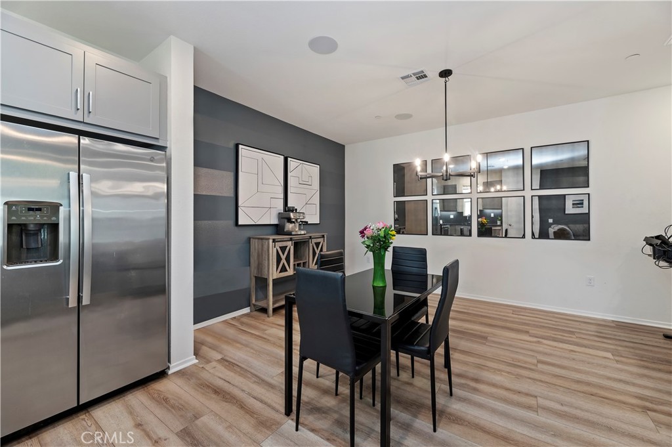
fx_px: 261
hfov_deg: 104.3
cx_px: 336
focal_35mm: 14
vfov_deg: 81.1
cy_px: 224
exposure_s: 1/2.5
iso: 500
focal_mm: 14
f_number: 10
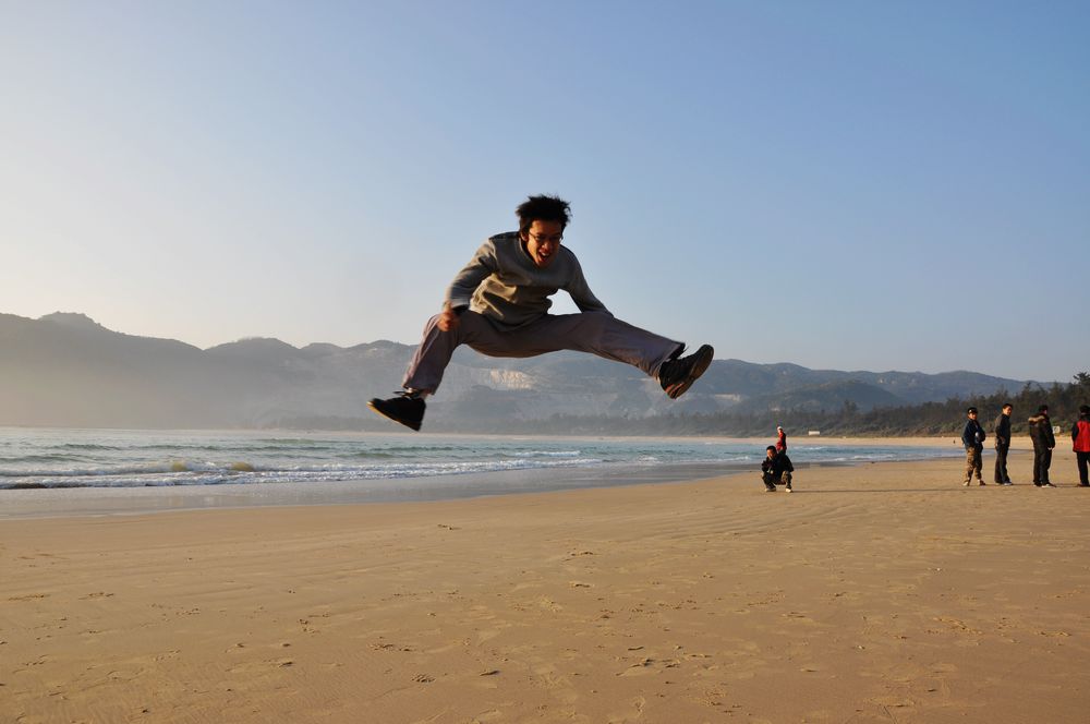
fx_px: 816
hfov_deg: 67.4
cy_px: 362
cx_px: 545
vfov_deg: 47.8
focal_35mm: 27
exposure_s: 1/250
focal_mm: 18
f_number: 8
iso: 200
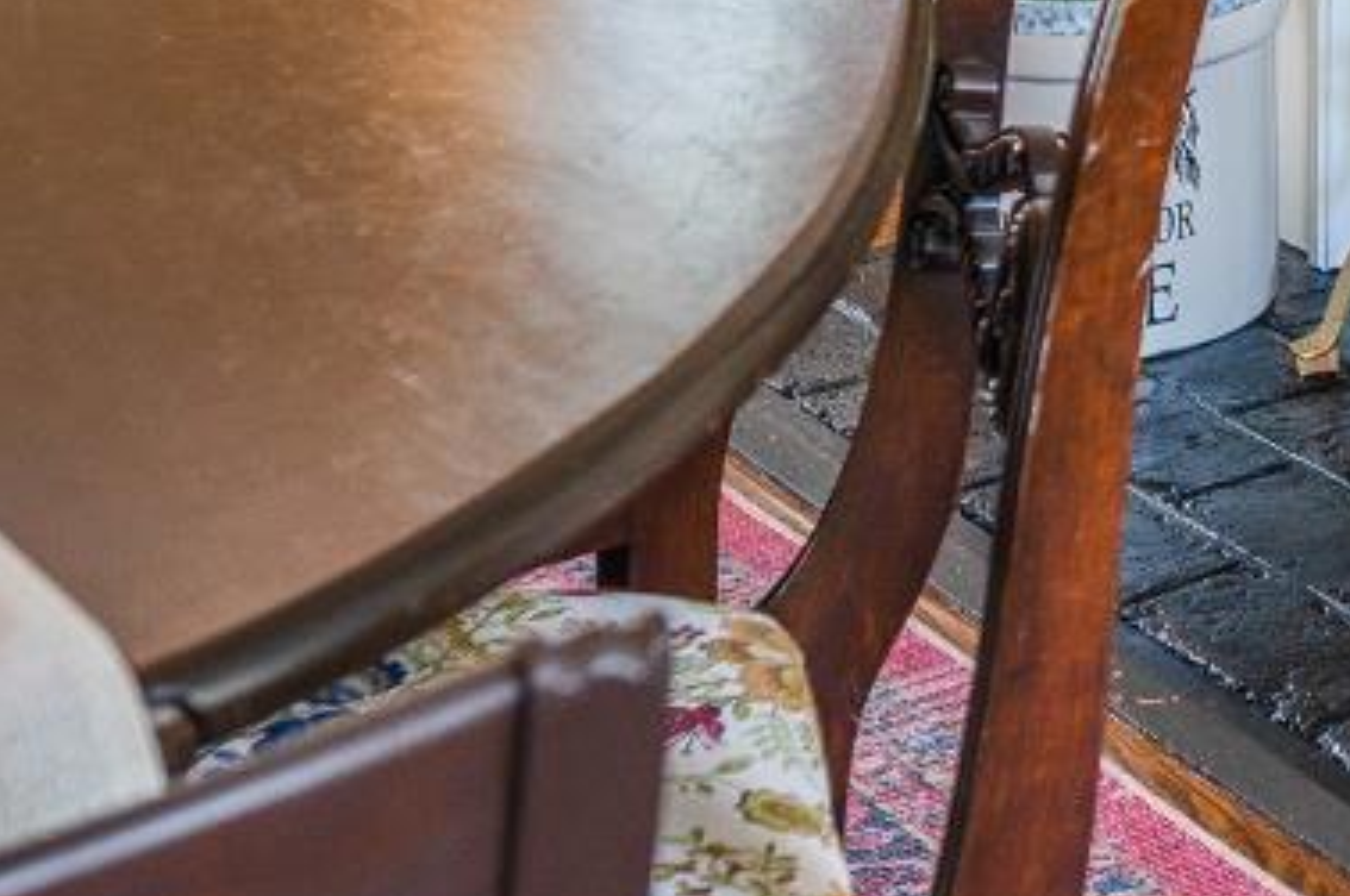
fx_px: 4457
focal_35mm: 119
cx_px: 2211
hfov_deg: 15.5
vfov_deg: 11.1
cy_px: -355
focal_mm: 30
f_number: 4
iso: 200
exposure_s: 1/8
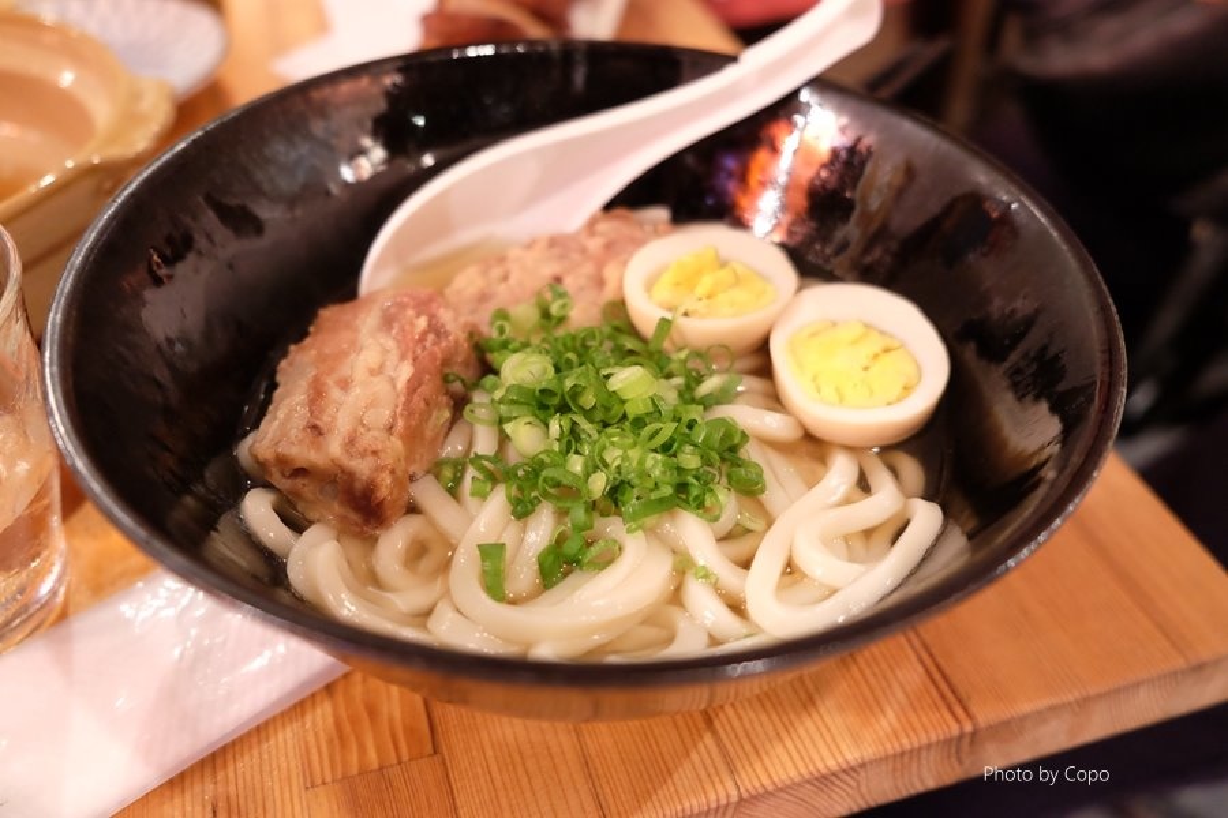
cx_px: 614
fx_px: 1057
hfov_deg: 60.3
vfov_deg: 42.3
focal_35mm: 31
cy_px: 409
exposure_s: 1/26
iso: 3200
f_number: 3.2
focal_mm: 20.5
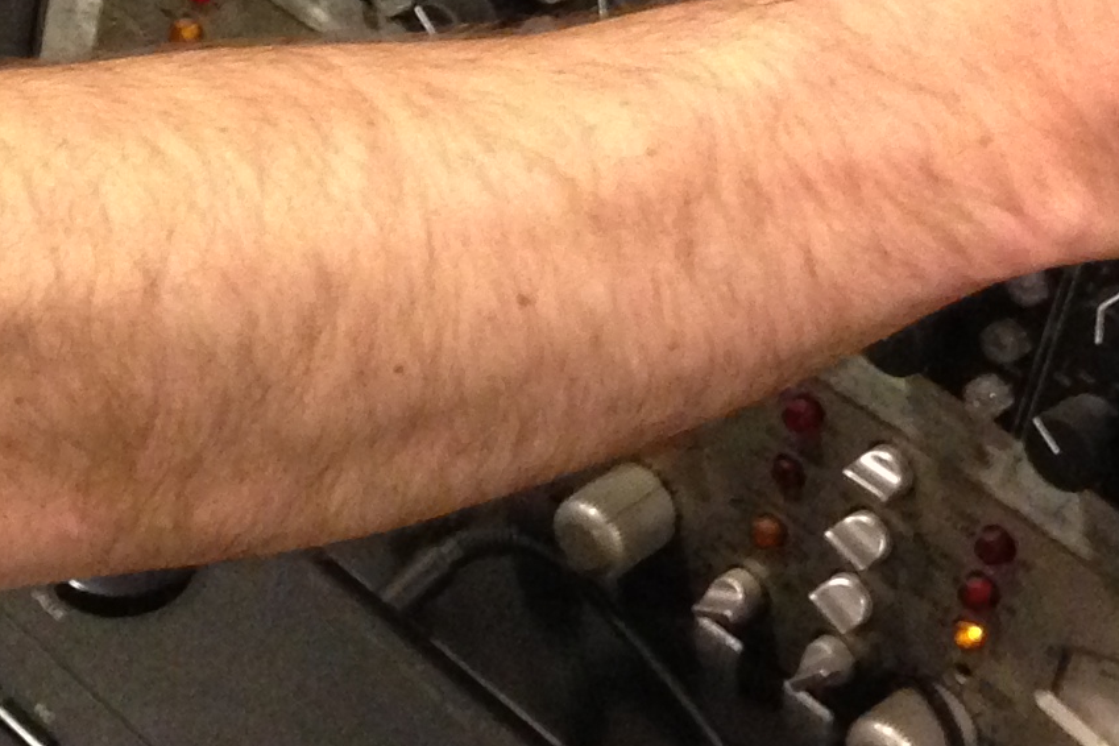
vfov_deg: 9.9
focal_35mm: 132
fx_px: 4103
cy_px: -542
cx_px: -204
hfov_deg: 15.0
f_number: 2.4
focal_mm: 4.13
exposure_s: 1/20
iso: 320
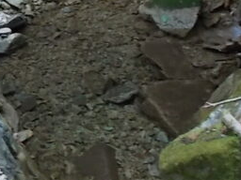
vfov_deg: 14.1
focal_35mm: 104
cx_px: -27
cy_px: 14
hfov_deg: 18.2
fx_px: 724
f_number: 3.2
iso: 200
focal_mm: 4.6
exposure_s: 1/25
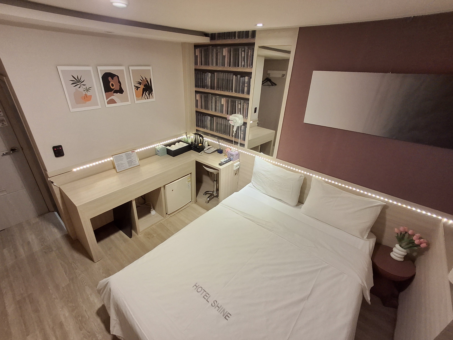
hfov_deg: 94.5
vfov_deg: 78.1
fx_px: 209
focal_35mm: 16
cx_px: 226
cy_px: 170
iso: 200
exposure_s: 1/40
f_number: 2.2
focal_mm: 1.64
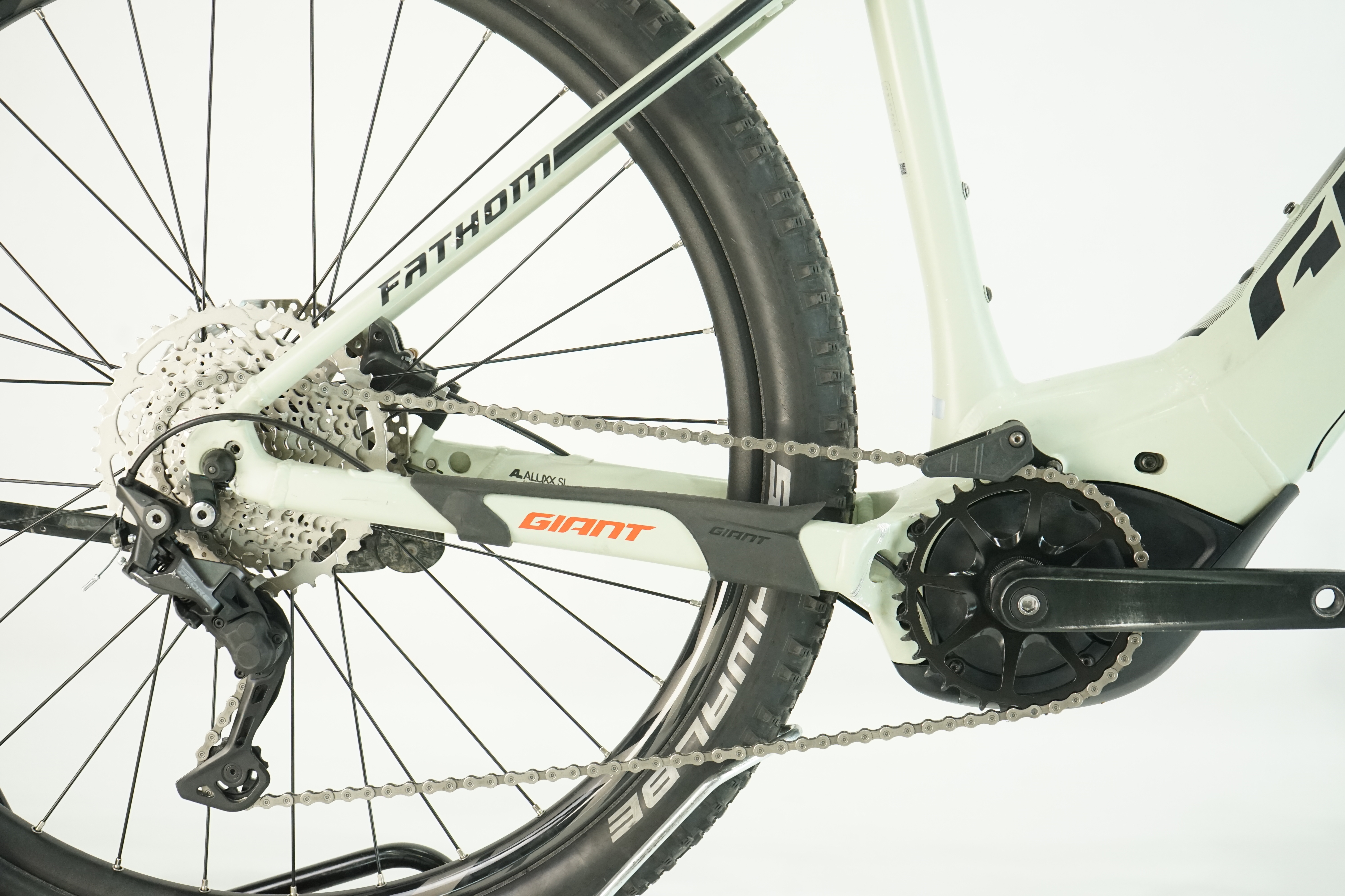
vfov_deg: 27.0
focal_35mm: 50
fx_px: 1868
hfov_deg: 39.6
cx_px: 672
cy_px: 448
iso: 2500
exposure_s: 1/200
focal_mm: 50
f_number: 5.6
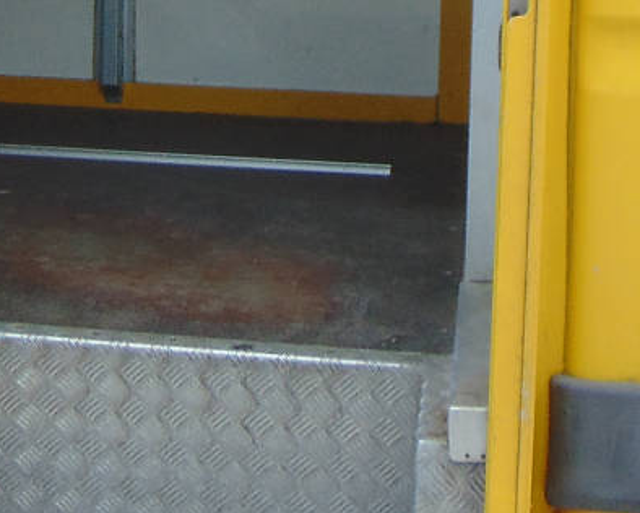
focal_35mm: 99
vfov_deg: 14.8
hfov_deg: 19.2
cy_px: -170
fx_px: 1877
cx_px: 174
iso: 80
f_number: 3
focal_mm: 4.5
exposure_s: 1/250
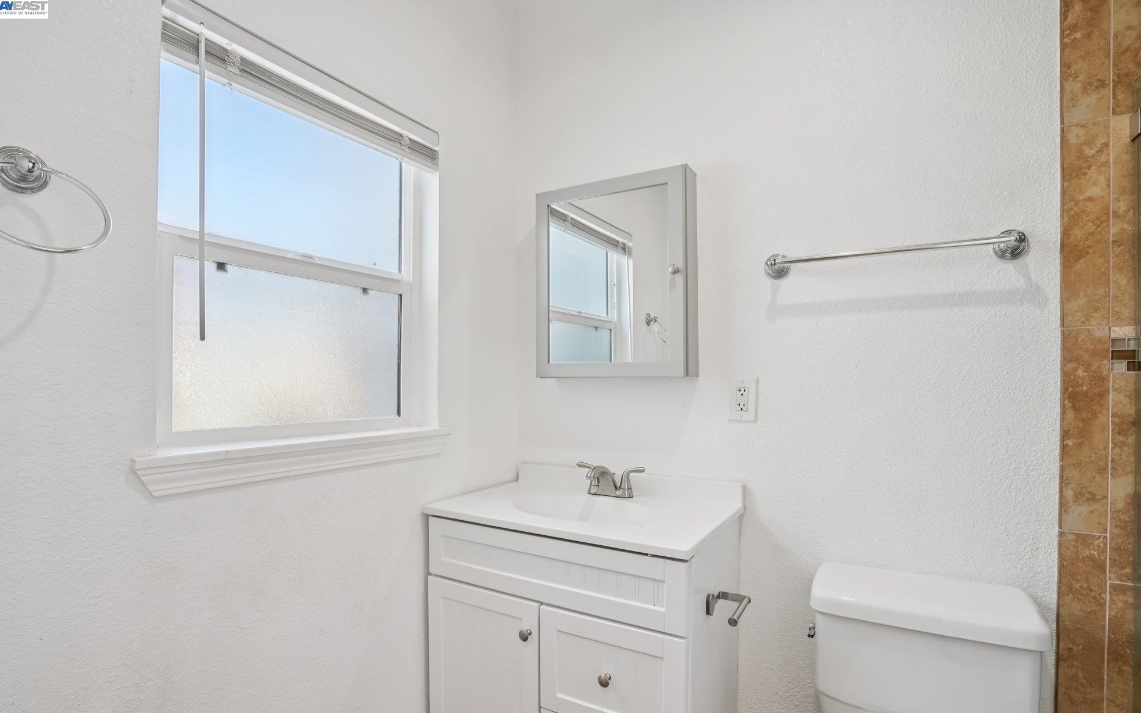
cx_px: 565
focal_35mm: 17
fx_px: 529
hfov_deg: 94.4
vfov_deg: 67.9
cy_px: 392
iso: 400
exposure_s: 1/40
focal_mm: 16
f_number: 8
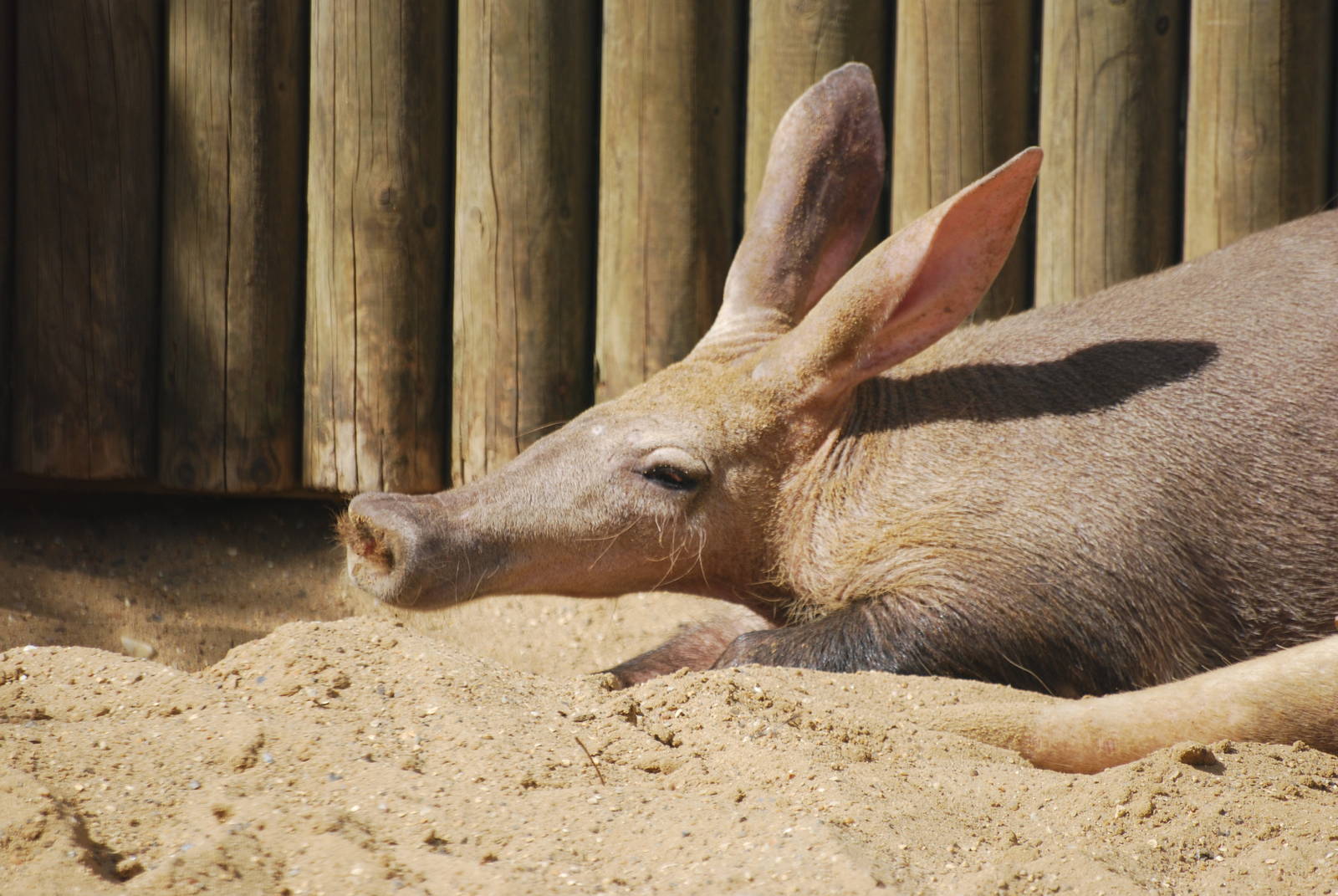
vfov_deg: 3.1
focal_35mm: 450
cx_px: 669
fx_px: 16745
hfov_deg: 4.6
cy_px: 448
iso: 200
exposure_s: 1/500
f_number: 5.6
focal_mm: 300
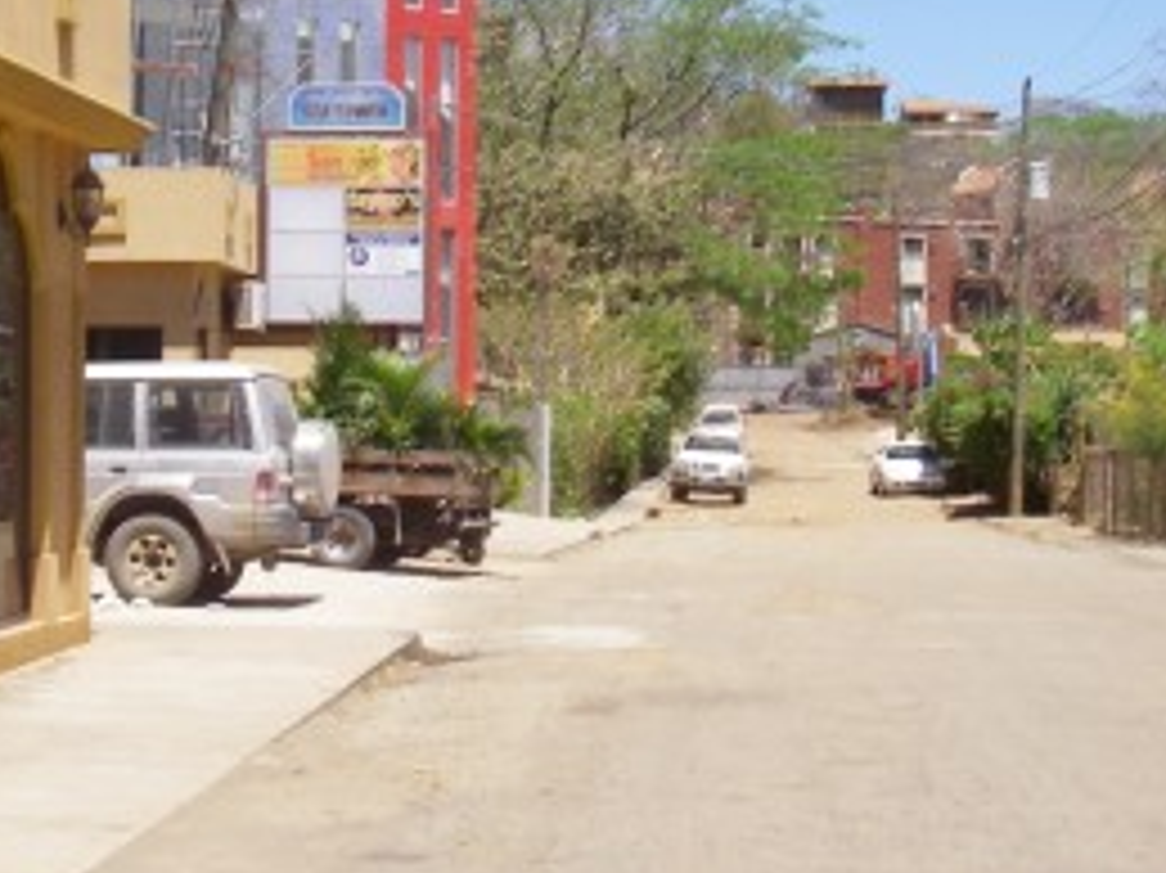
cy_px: 346
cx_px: 432
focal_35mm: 102
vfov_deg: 14.5
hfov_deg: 19.2
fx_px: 3434
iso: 64
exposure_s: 1/200
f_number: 6.8
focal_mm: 7.3
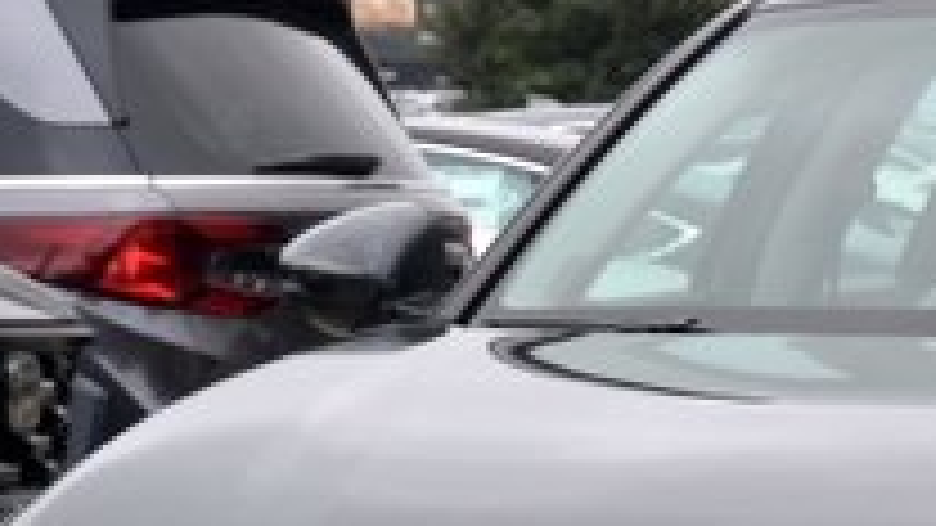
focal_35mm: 232
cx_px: 1112
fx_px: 5758
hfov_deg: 9.2
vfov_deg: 5.2
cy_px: 663
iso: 220
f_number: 8
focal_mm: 48
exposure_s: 1/250
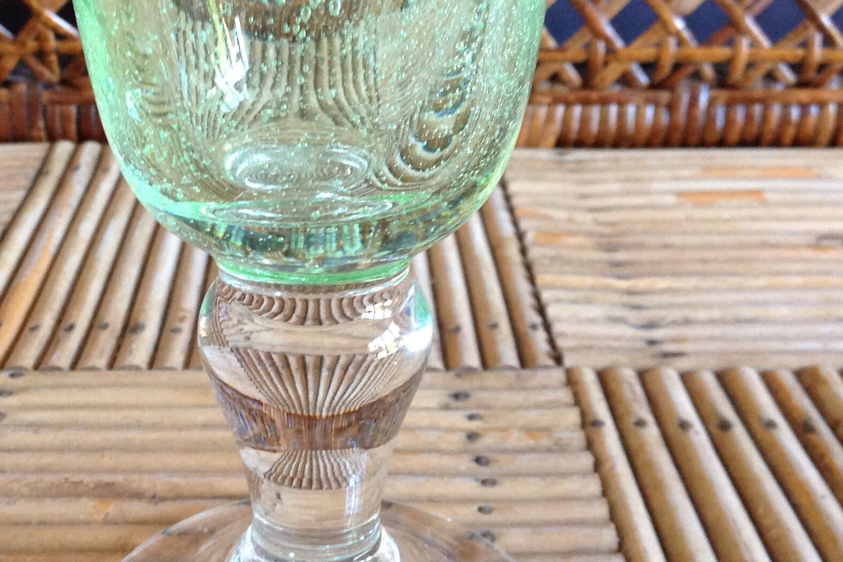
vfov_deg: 22.6
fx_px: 1405
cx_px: 317
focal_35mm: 60
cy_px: 288
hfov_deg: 33.2
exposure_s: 1/15
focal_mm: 4.28
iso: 250
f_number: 2.4
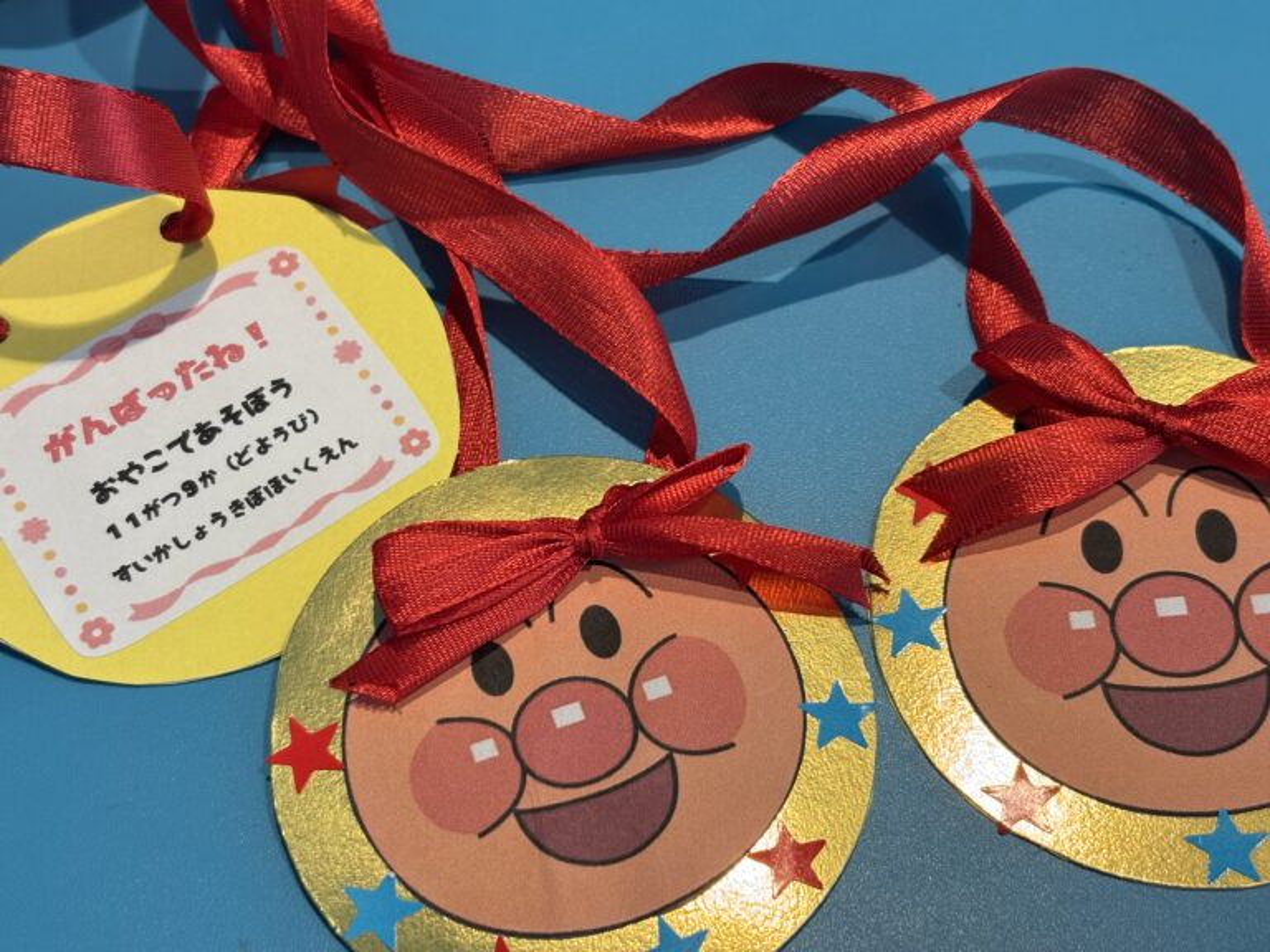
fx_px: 1908
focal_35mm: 52
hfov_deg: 36.8
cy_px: 476
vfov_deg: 28.0
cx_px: 635
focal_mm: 5.96
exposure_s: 1/100
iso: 32
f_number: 1.6
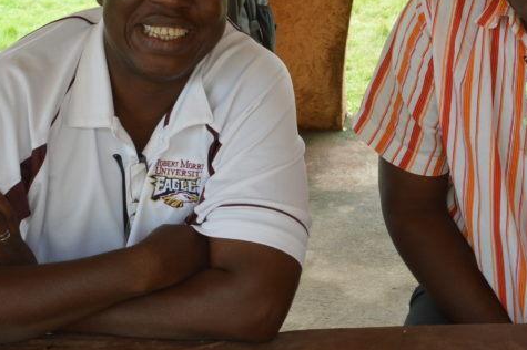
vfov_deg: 16.0
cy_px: 111
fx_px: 1241
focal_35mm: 85
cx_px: 347
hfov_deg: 23.9
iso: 360
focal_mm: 35
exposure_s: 1/125
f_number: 8
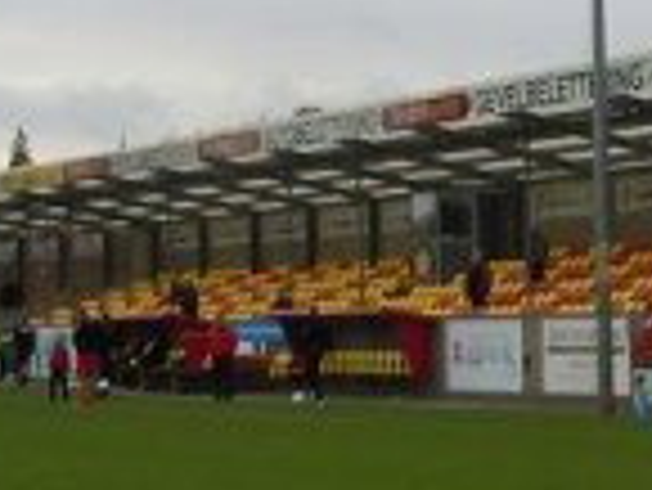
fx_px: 2658
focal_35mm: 141
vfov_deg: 10.5
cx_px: 562
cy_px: 112
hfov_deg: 13.9
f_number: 3.6
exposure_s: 1/640
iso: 100
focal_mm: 6.2
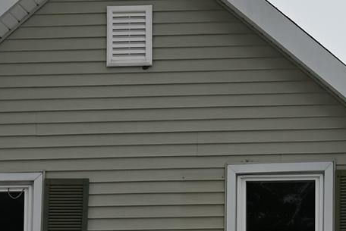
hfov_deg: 9.7
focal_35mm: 202
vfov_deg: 6.4
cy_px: 583
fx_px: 1943
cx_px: 599
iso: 100
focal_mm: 30
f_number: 7.1
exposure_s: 1/400
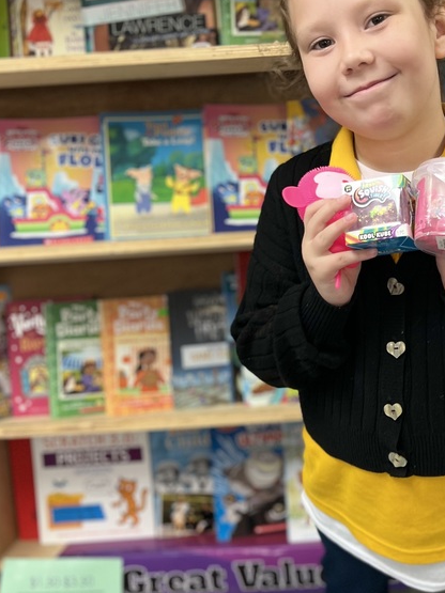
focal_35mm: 48
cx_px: 401
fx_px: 823
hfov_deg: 29.0
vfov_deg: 39.6
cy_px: 270
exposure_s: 1/120
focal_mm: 5.7
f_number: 1.5
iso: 125
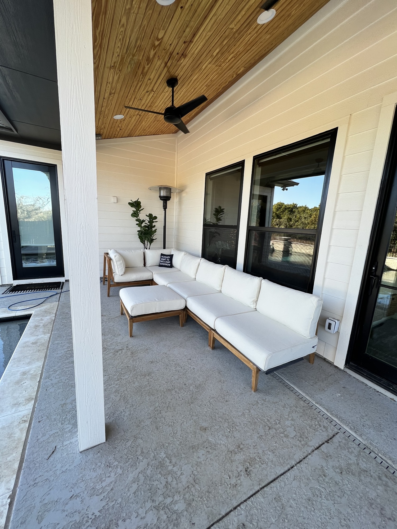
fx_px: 199
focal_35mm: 13
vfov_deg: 106.2
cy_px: 264
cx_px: 198
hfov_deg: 89.9
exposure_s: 1/154
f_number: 1.8
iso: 32
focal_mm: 1.57
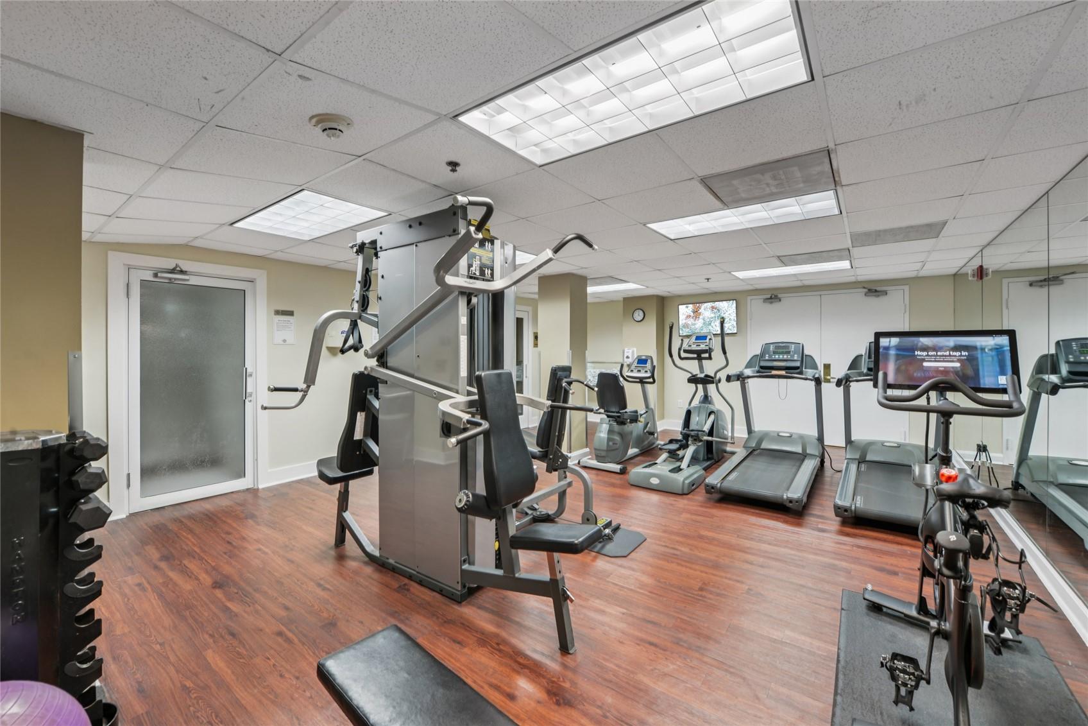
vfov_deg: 81.2
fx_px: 423
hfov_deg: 104.2
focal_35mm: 14
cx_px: 544
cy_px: 363
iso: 200
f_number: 8
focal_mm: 14
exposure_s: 1/4
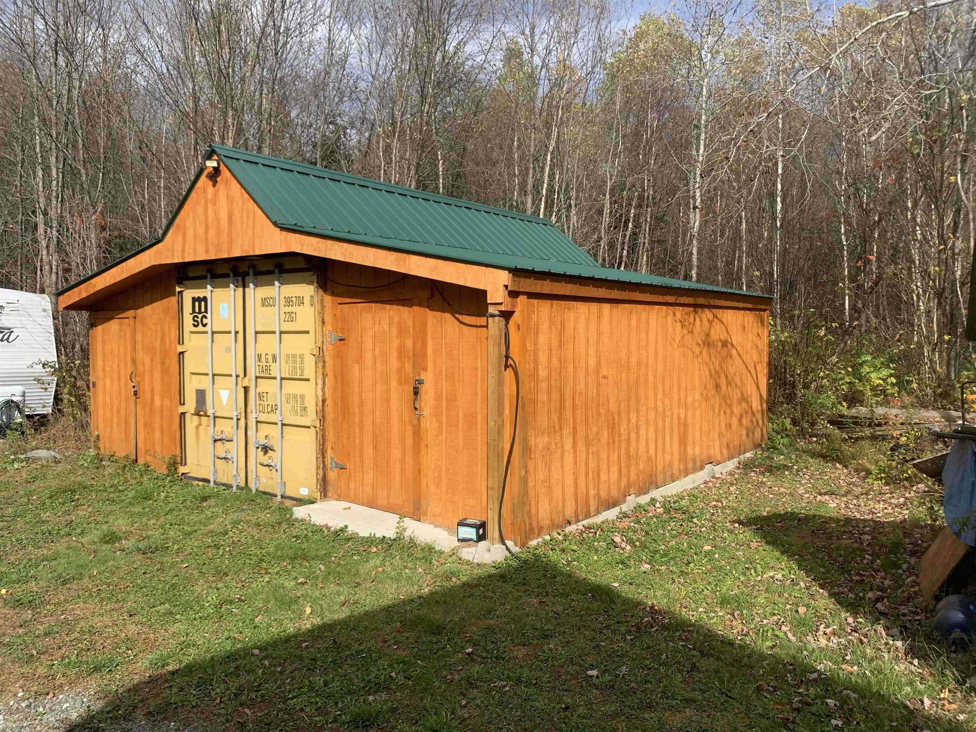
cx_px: 488
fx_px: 733
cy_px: 366
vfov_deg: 53.1
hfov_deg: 67.3
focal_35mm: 26
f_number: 1.8
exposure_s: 1/1748
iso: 25
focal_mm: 4.25
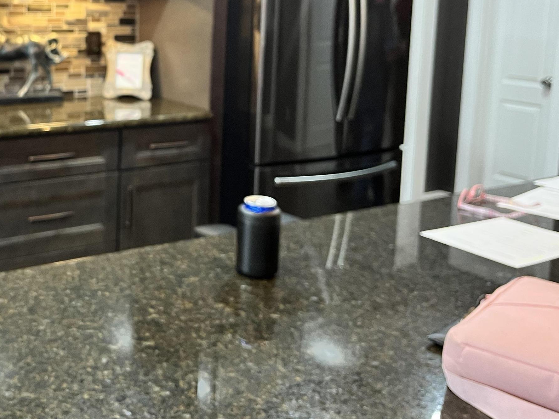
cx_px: 95
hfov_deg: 40.0
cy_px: 79
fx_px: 727
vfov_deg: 31.3
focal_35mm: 45
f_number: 1.6
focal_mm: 5.1
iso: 100
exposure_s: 1/60
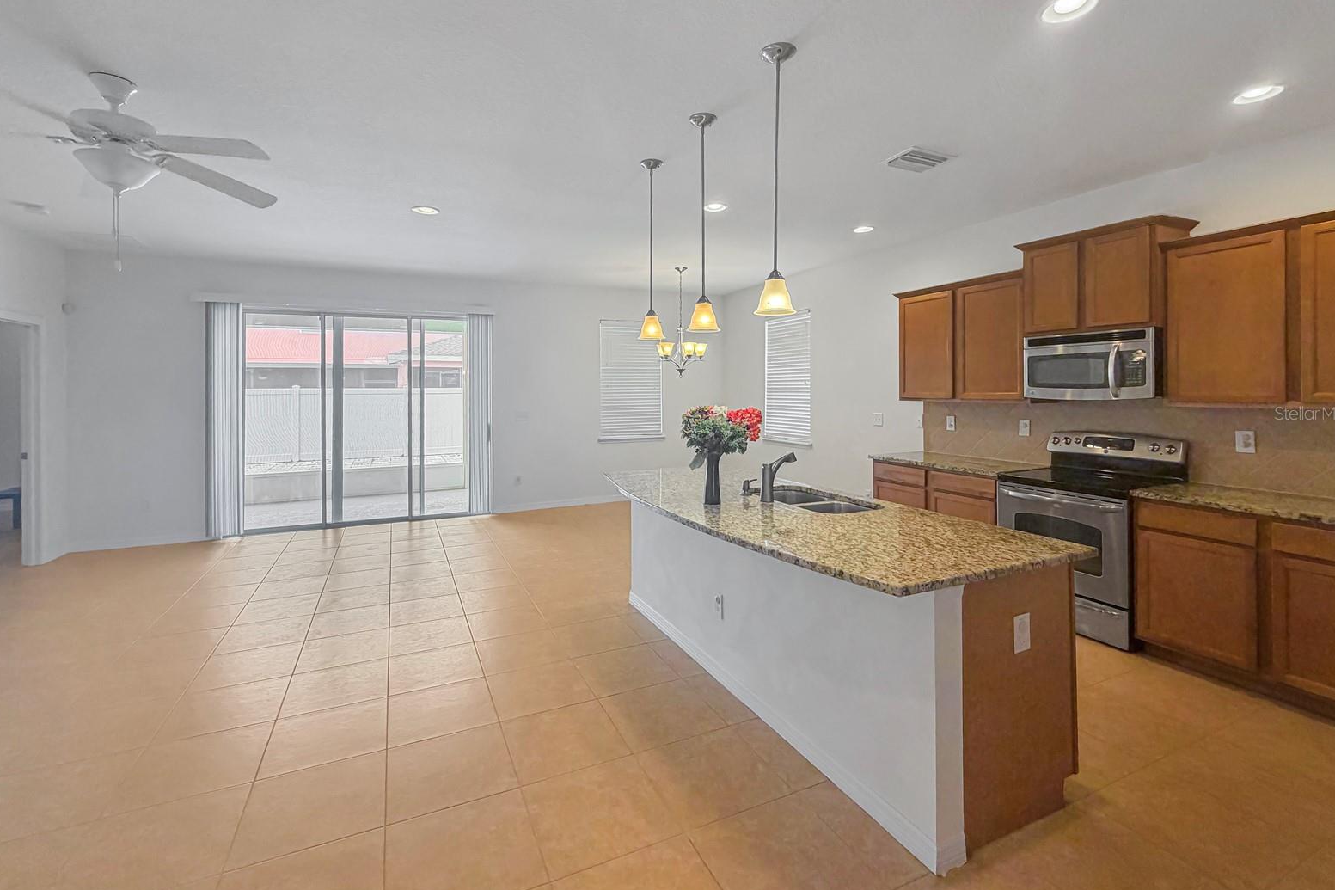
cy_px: 413
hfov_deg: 100.4
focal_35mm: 15
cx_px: 668
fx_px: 556
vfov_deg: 77.2
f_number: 2.2
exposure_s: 1/120
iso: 200
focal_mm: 2.22
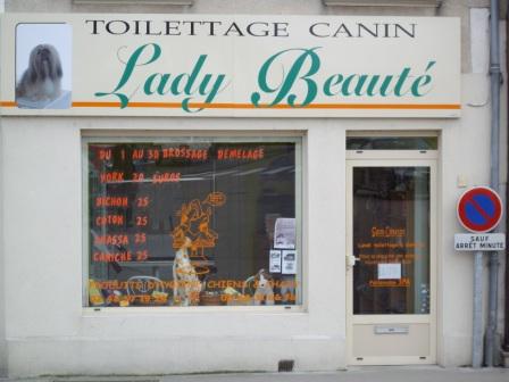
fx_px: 1647
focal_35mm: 112
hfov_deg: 17.6
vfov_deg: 13.2
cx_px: 254
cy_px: 191
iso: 133
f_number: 5.2
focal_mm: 18.6
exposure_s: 1/200
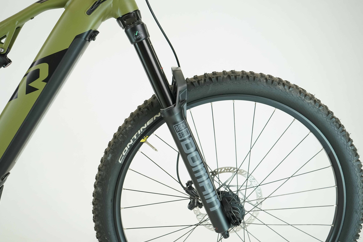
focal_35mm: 38
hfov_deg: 50.7
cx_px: 180
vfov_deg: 35.1
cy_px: 119
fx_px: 383
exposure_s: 1/200
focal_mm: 37
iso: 1600
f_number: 5.6
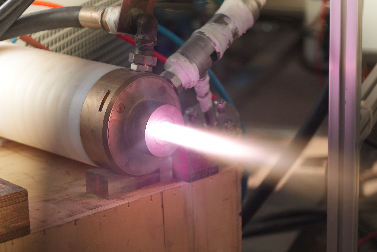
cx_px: 188
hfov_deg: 19.8
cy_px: 126
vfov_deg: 13.3
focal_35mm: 103
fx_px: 1079
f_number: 4
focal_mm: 103
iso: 1000
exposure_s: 1/200
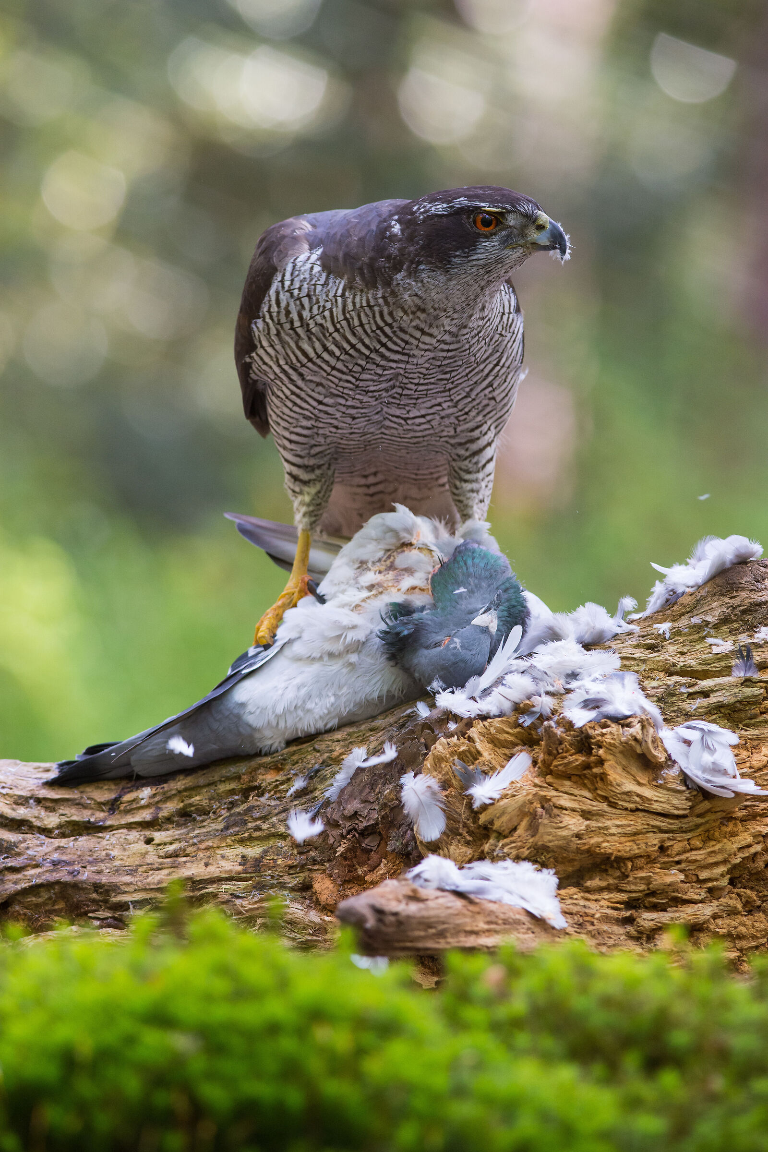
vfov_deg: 4.6
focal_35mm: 450
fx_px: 14399
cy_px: 576
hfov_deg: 3.1
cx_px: 384
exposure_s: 1/200
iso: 1000
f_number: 6.3
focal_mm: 300
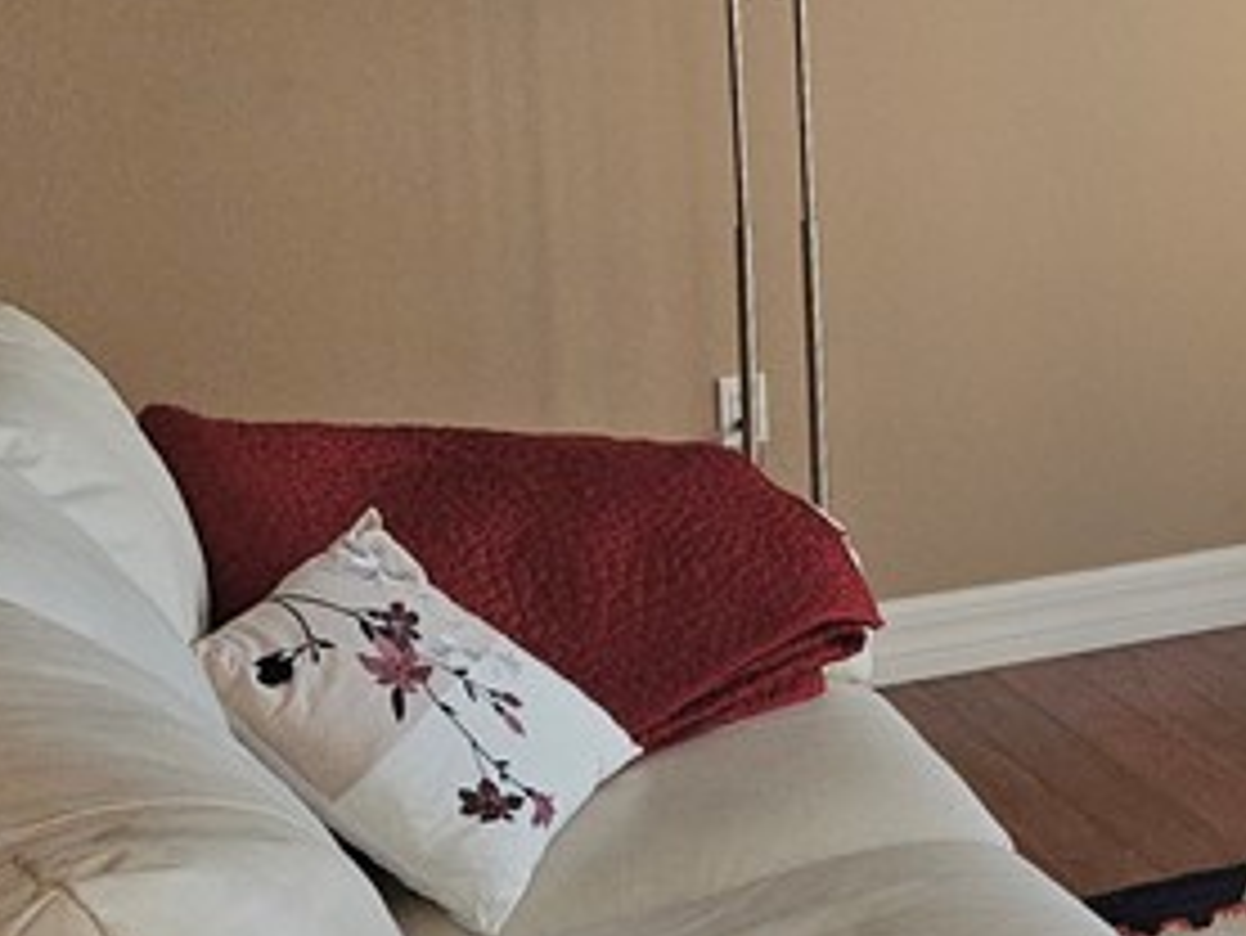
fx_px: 3061
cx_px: 1907
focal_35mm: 85
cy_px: 58
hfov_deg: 19.7
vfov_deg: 17.1
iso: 80
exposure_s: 1/60
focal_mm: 5.4
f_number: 1.8
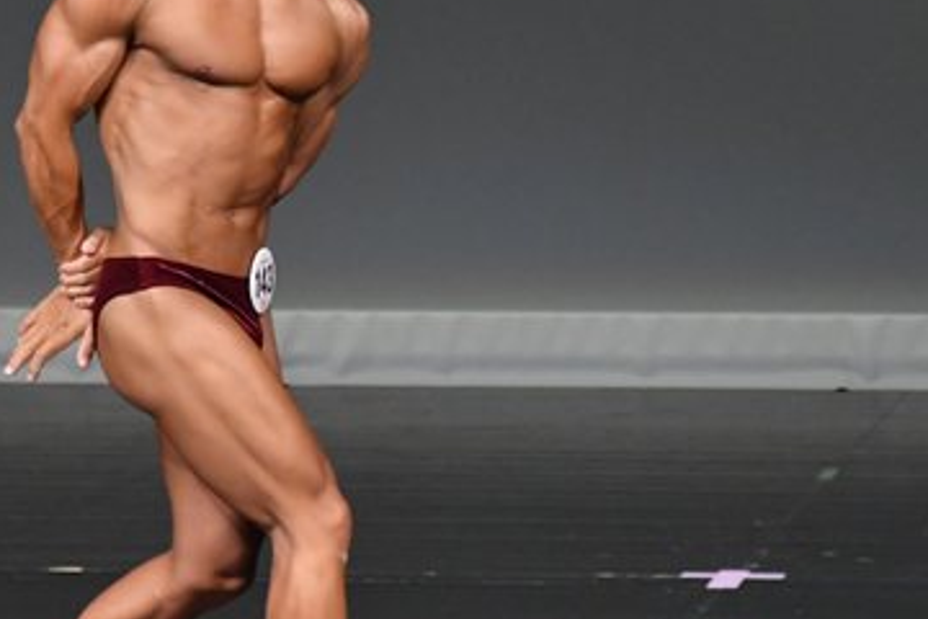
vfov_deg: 1.7
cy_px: 253
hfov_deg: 2.6
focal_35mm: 808
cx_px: 367
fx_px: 20827
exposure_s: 1/400
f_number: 5.6
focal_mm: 250
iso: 4000
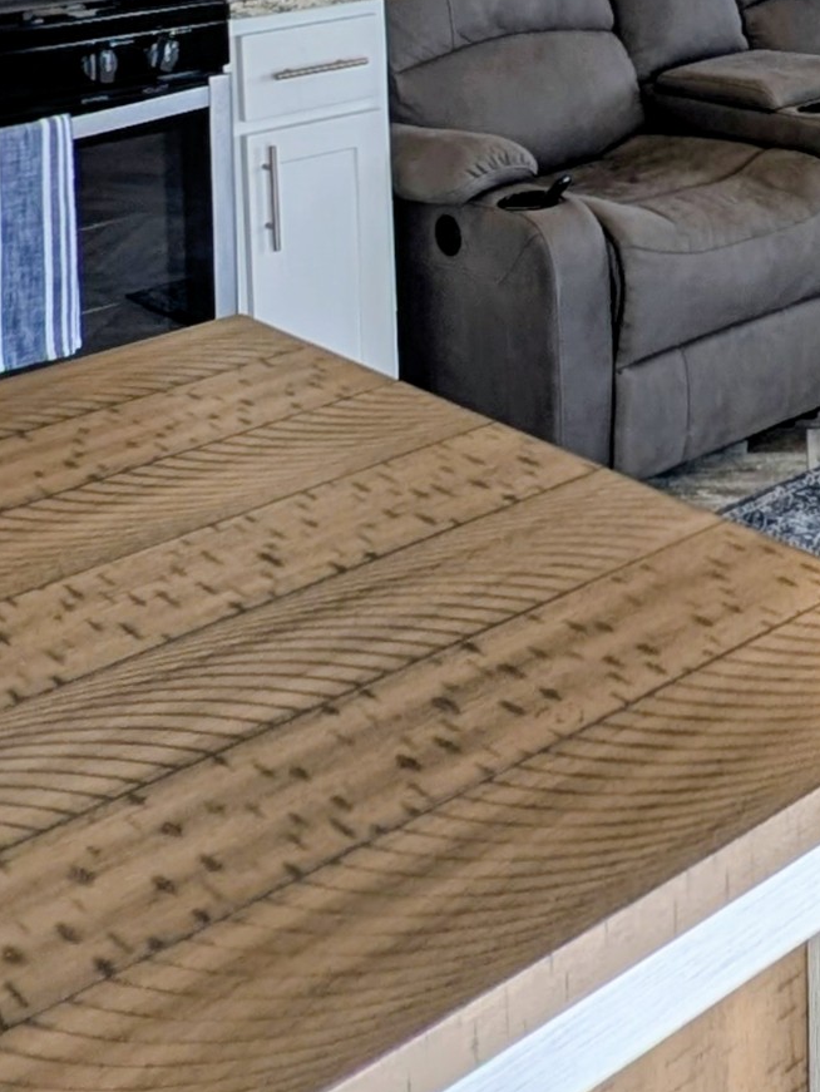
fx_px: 1767
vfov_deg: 30.0
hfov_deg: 24.6
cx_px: 873
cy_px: -176
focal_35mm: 56
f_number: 1.95
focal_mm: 2.23
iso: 39
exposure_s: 1/188
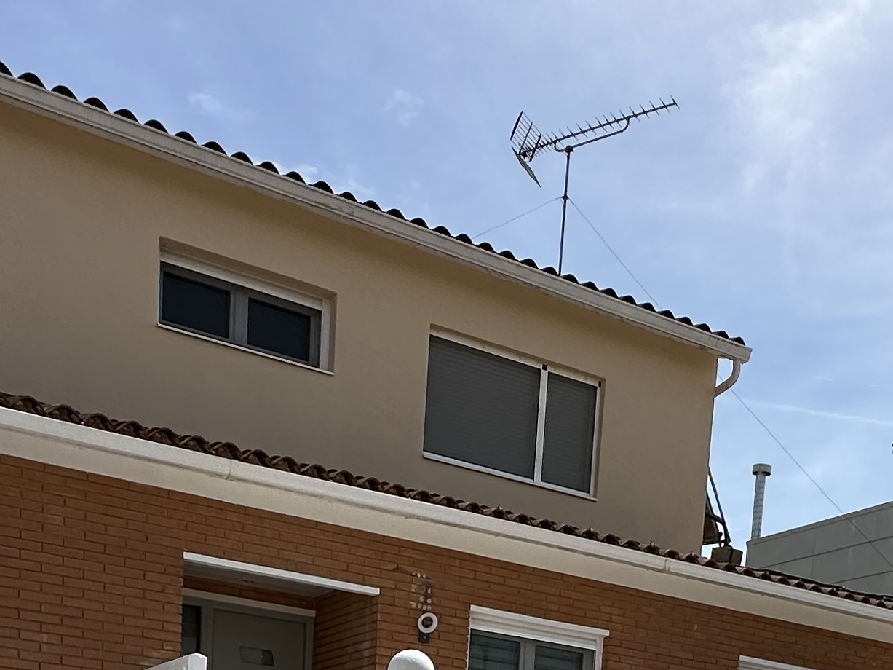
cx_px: 533
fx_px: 1187
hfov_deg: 41.1
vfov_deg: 24.6
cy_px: 996
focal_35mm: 46
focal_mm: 2.22
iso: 50
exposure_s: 1/2959
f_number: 2.2
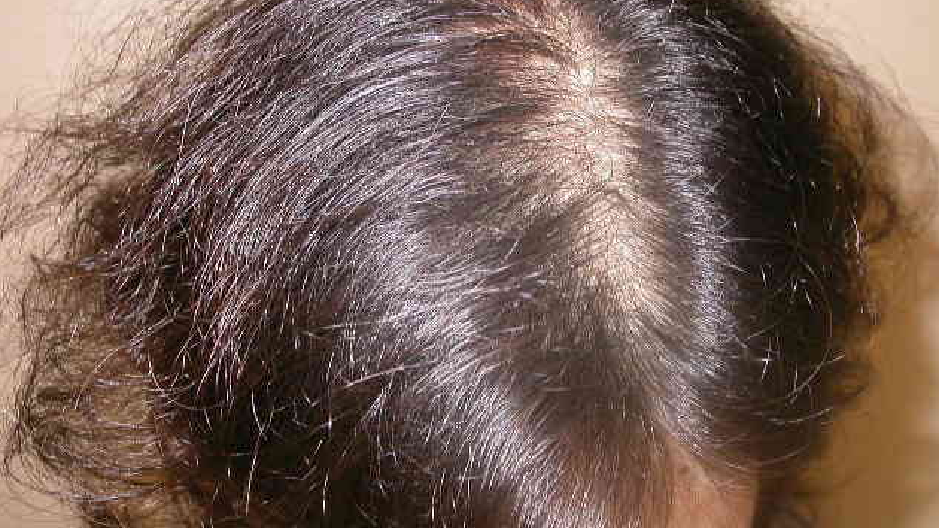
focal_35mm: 52
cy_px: 230
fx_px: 1294
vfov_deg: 23.0
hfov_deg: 39.9
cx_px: 475
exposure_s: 1/60
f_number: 2.8
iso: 100
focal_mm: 9.8
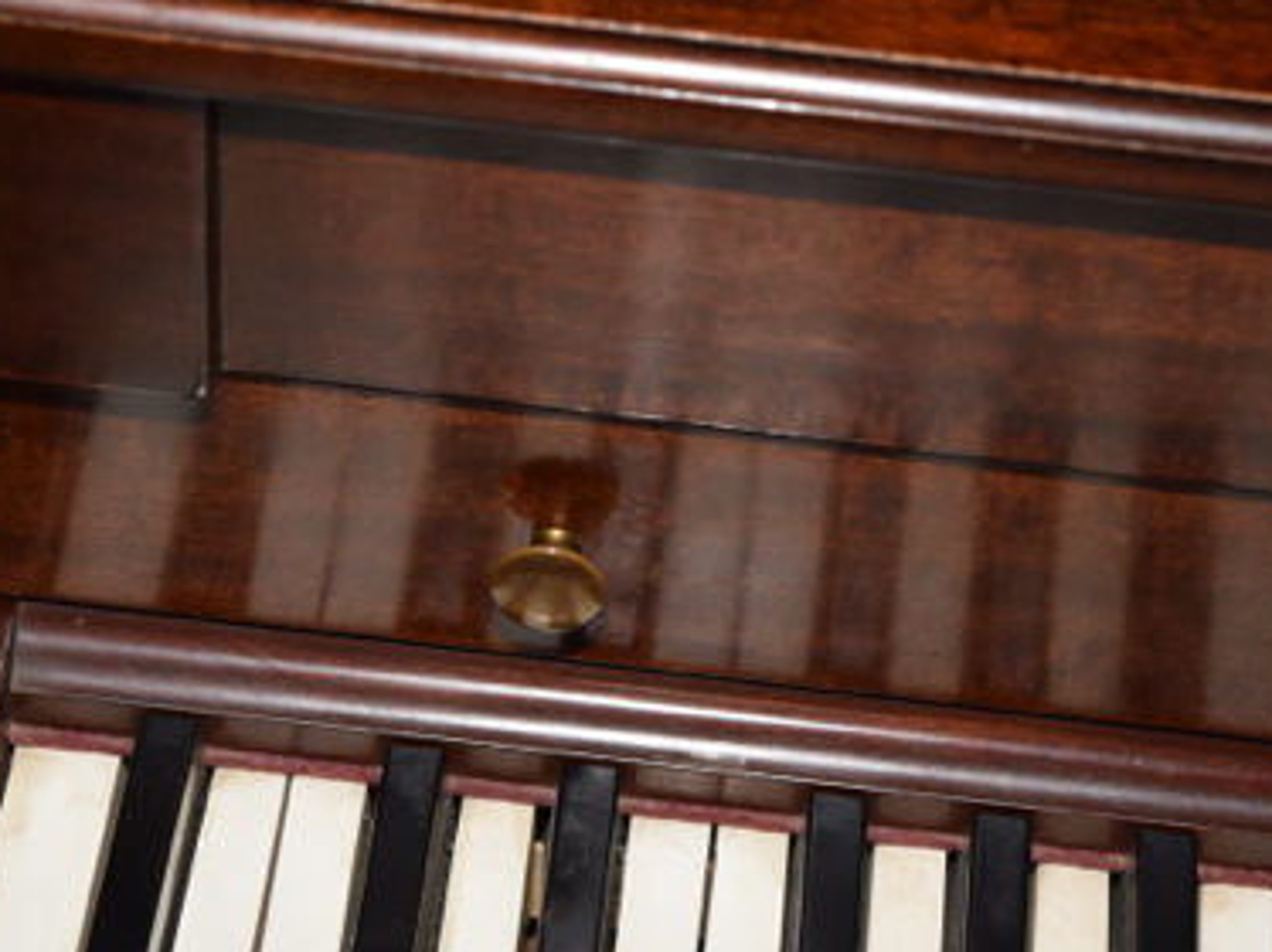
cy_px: 593
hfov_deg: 14.5
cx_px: 554
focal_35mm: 136
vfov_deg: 10.9
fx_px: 4988
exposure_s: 1/125
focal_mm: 55
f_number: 5.6
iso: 800
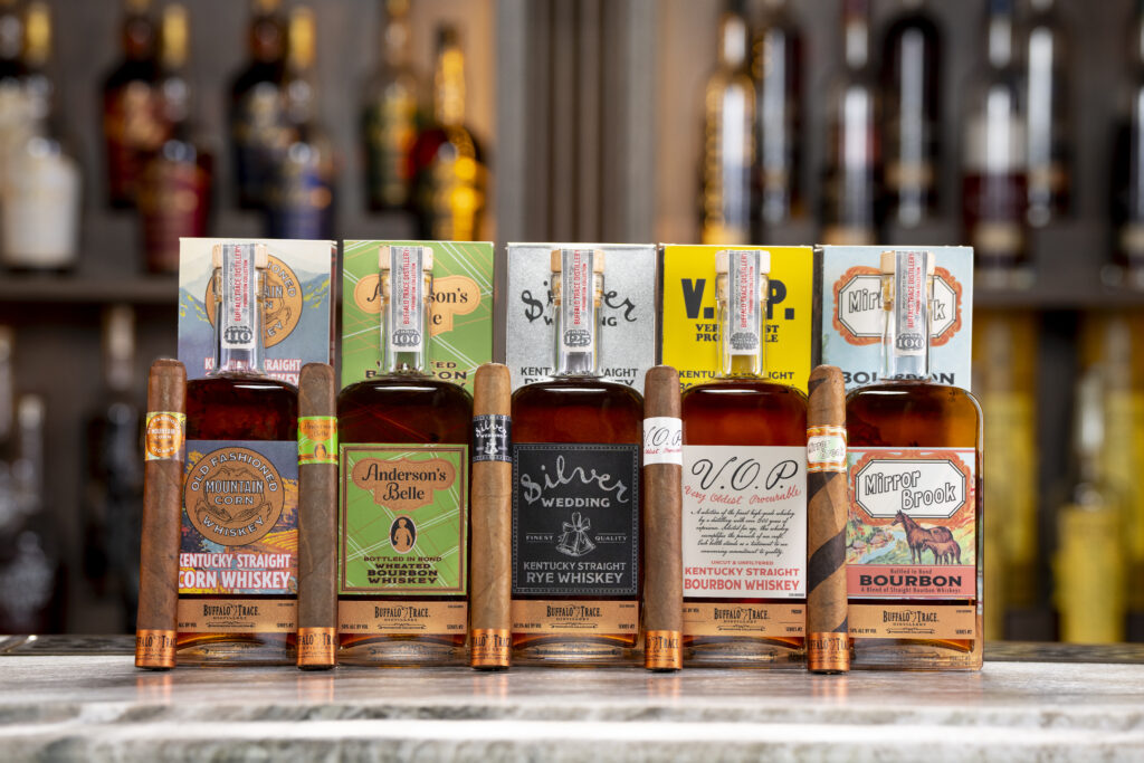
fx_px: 3083
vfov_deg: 14.1
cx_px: 572
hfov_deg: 21.0
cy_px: 382
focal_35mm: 97
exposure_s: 1/25
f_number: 4.5
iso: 250
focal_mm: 97
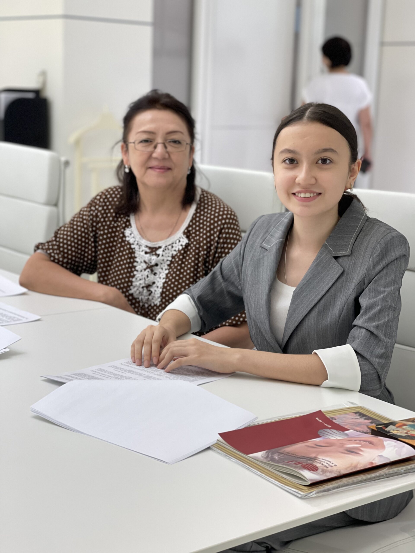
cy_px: 276
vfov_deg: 30.3
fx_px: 1023
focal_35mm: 64
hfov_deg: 22.9
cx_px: 208
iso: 160
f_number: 2.2
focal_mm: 7.5
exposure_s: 1/100
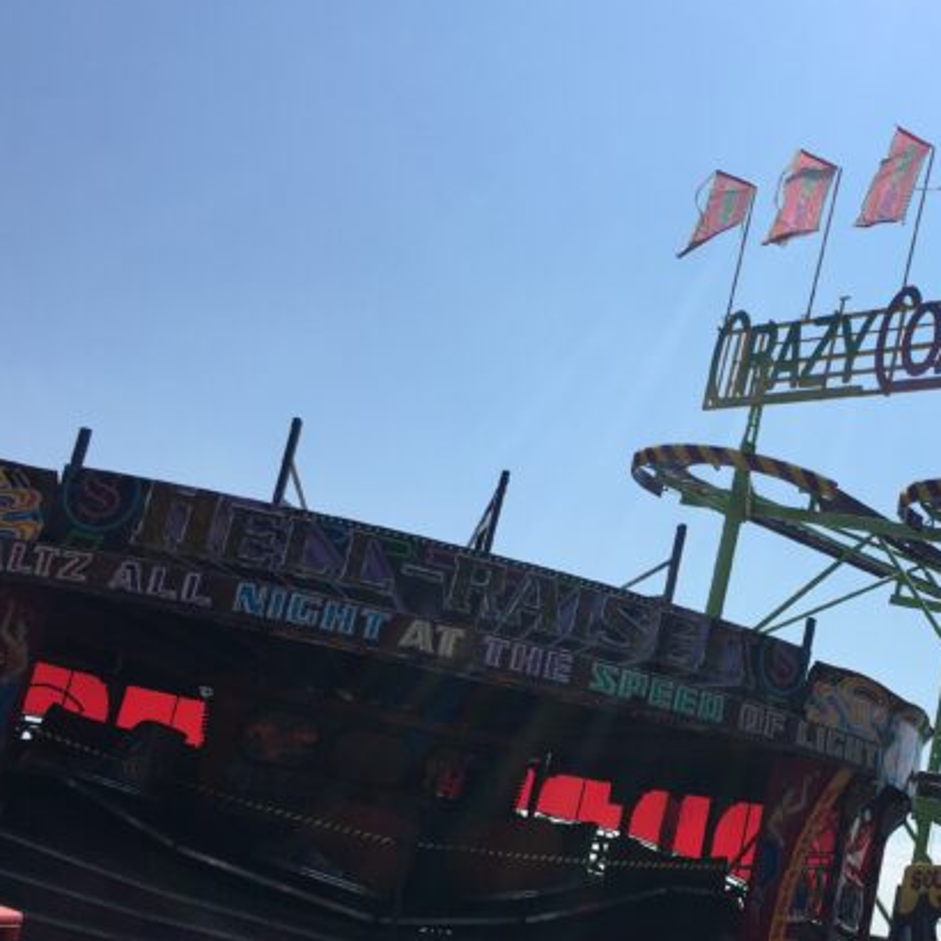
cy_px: 576
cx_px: 801
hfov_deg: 33.9
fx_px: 1476
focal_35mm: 48
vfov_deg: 35.2
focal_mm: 4.15
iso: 25
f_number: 2.2
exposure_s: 1/3205
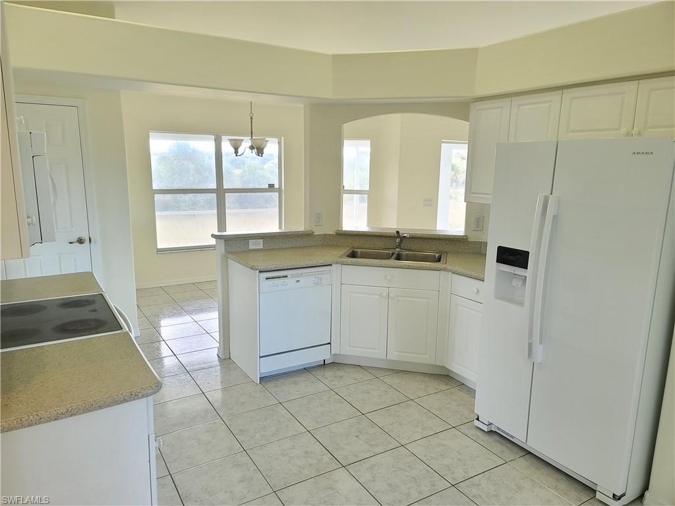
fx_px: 487
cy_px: 253
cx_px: 338
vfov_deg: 54.9
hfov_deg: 69.4
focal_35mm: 25
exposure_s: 1/59
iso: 64
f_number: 1.8
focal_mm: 7
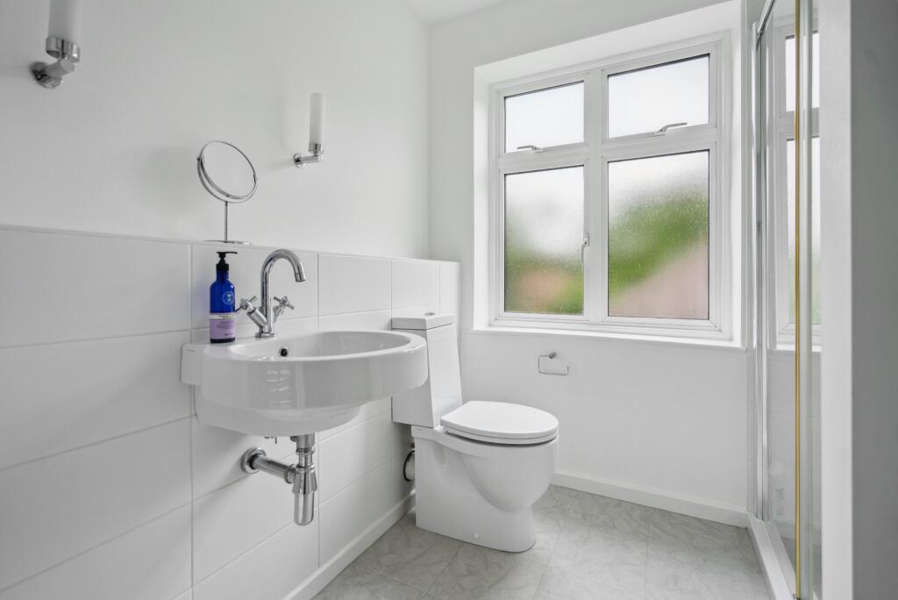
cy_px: 300
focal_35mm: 16
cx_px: 449
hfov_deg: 96.7
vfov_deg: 73.8
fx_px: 399
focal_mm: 16
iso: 640
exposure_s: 1/50
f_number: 4
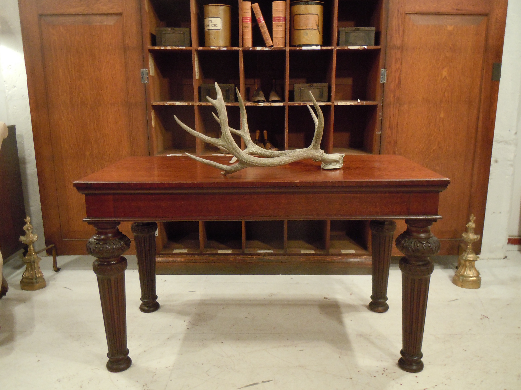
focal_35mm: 30
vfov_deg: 46.8
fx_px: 452
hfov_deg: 60.0
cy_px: 195
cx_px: 260
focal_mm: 5.4
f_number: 3.5
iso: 400
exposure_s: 1/10
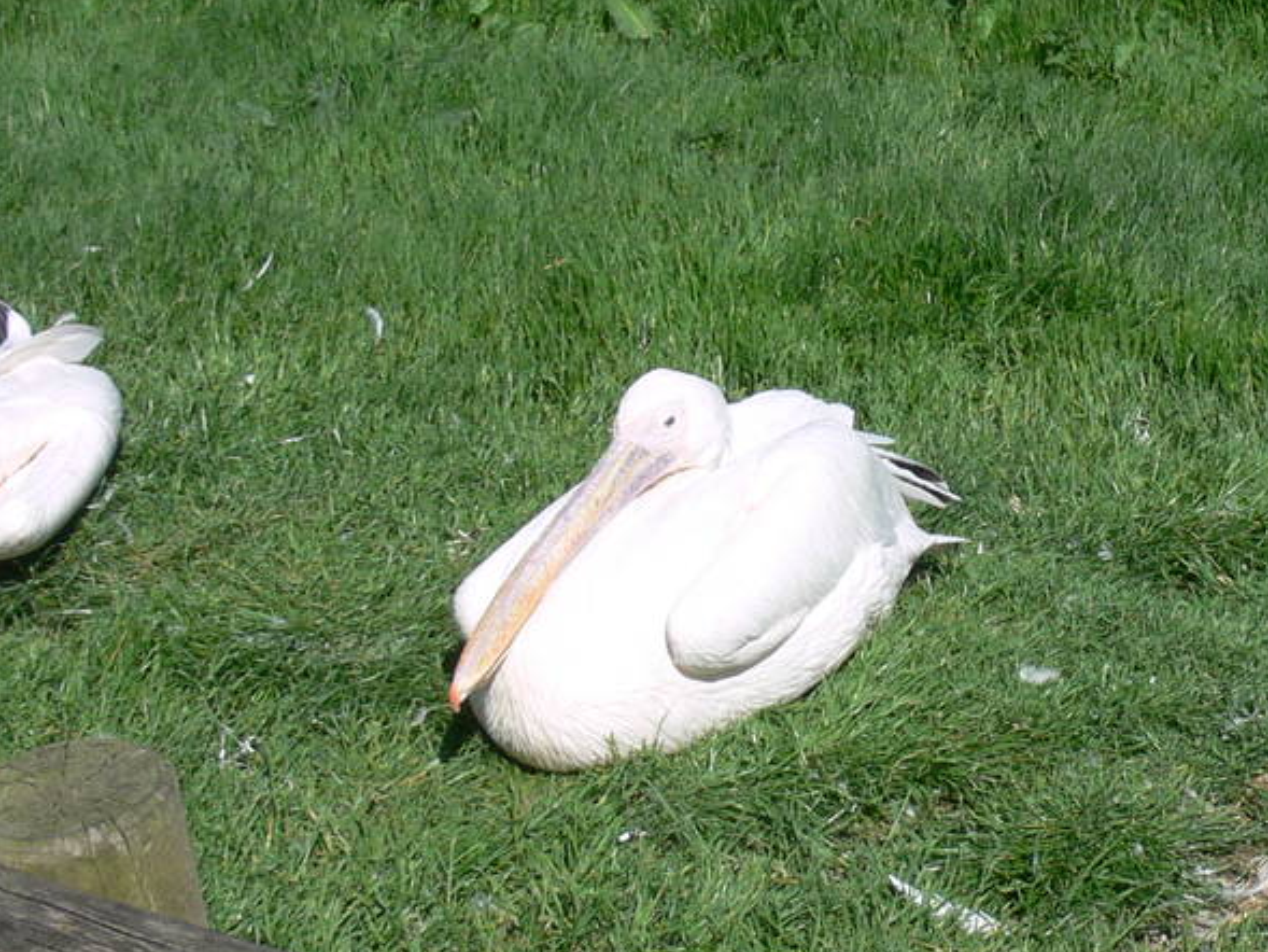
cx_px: 1287
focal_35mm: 95
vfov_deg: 15.5
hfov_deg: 20.0
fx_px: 3481
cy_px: 286
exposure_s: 1/400
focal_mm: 7.4
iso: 80
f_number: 5.6
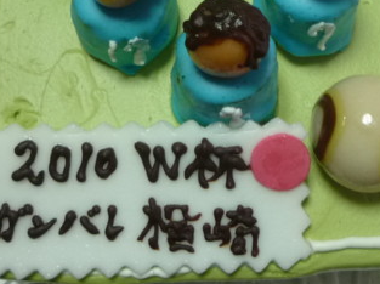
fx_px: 702
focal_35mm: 64
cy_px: -19
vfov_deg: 21.8
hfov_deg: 30.3
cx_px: 203
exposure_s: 1/30
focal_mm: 4.4
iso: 250
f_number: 2.8
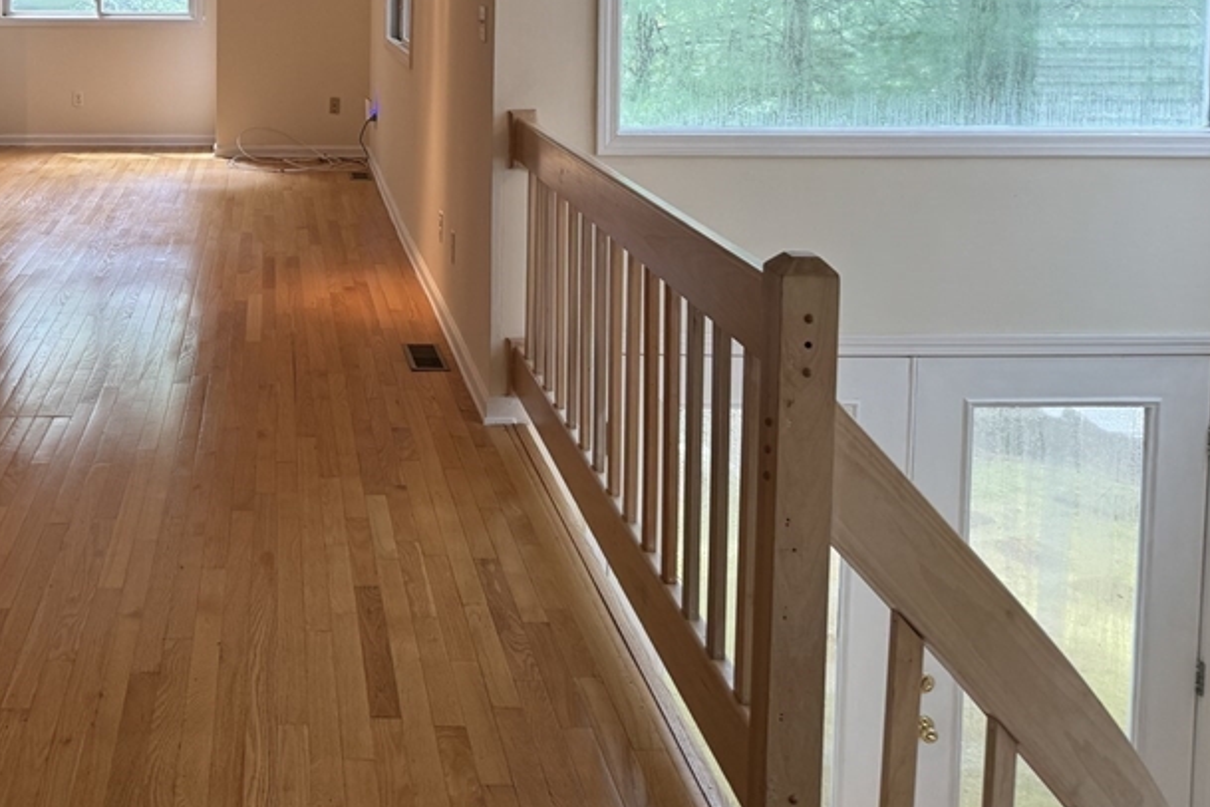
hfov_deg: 44.5
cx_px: 270
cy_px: 66
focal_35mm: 42
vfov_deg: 30.4
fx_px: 1412
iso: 125
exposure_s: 1/120
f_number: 1.78
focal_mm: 6.76
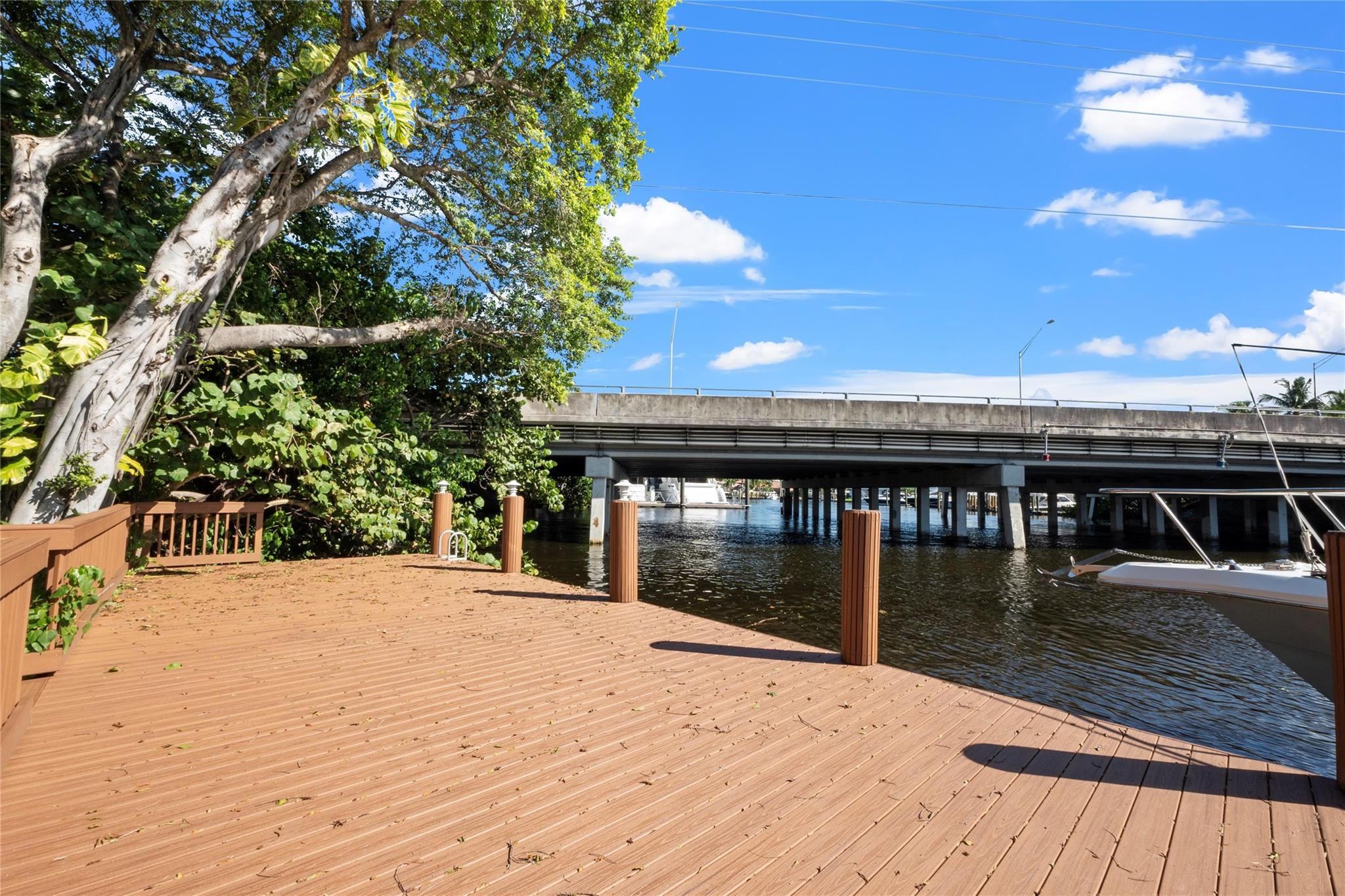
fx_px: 560
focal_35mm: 15
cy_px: 448
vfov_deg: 77.3
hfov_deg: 100.4
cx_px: 672
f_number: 14
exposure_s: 1/25
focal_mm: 10
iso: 100
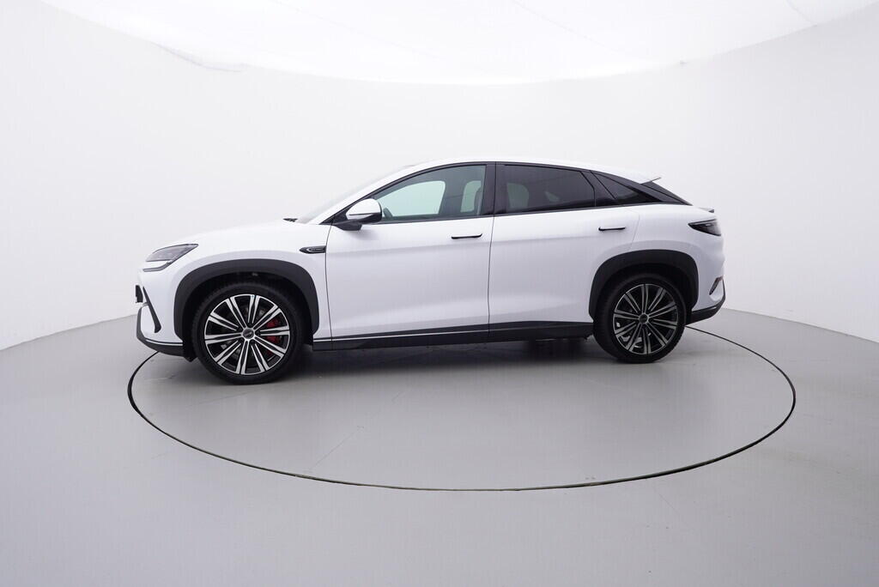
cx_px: 440
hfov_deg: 77.3
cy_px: 294
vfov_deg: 56.2
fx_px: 550
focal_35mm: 22
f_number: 5
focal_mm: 15
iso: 200
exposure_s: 1/80
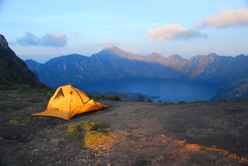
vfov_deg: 37.0
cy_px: 83
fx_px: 248
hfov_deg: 53.1
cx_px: 124
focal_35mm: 36
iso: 400
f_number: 5.6
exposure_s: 1/50
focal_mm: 24
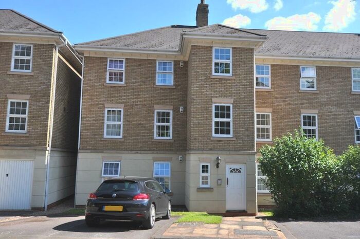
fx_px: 300
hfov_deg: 62.0
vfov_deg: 43.5
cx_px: 180
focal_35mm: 30
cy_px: 120
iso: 200
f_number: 8
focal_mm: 20
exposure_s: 1/250
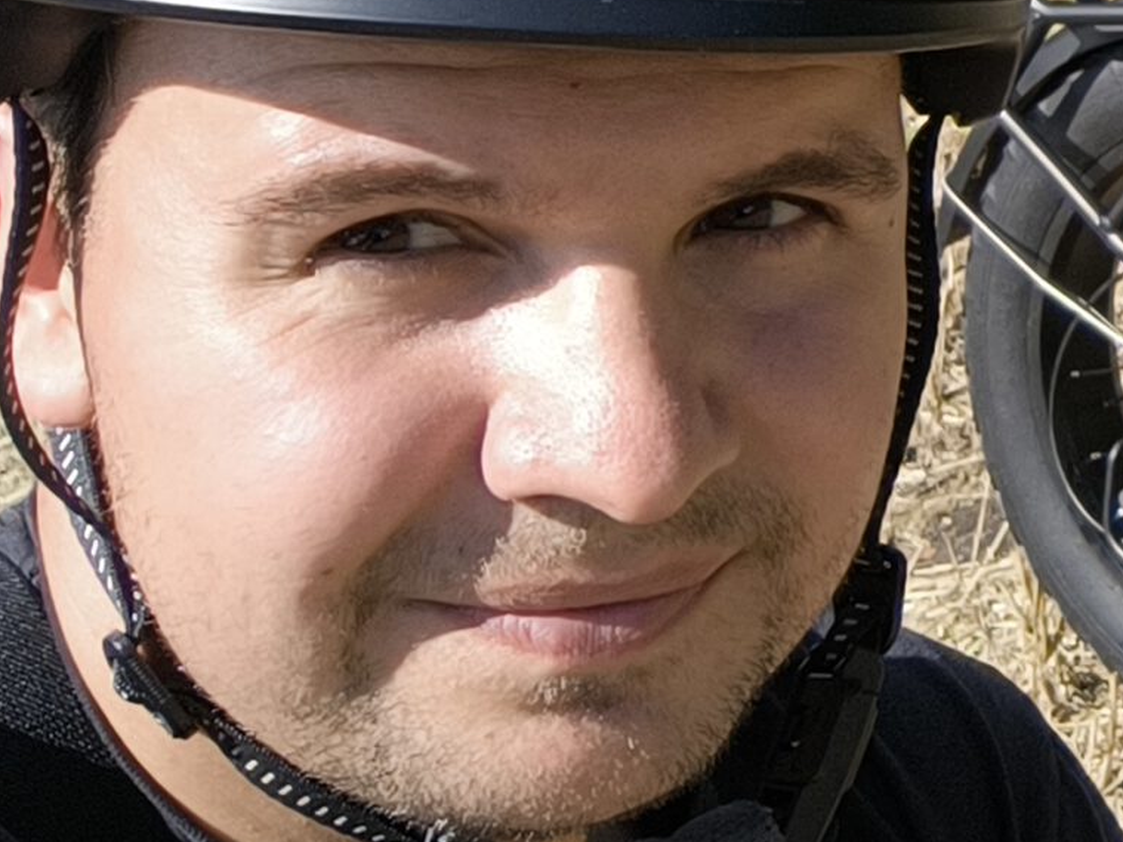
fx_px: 2627
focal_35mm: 81
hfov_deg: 20.4
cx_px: 1724
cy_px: -93
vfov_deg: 17.6
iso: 50
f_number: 2.4
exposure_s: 1/2101
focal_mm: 3.27
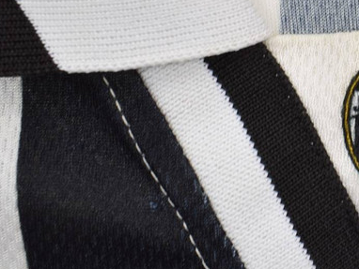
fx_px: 706
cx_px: 343
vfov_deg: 21.4
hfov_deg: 27.2
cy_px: 54
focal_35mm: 68
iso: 400
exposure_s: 1/60
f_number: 10
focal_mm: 18
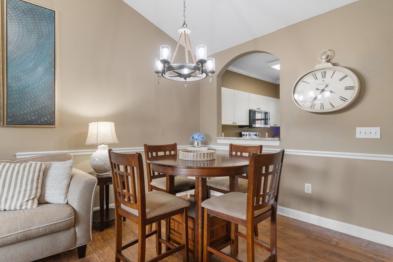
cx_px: 196
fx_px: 207
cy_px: 131
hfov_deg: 86.9
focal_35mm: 19
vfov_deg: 64.6
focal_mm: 13
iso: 100
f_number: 4.8
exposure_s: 1/6
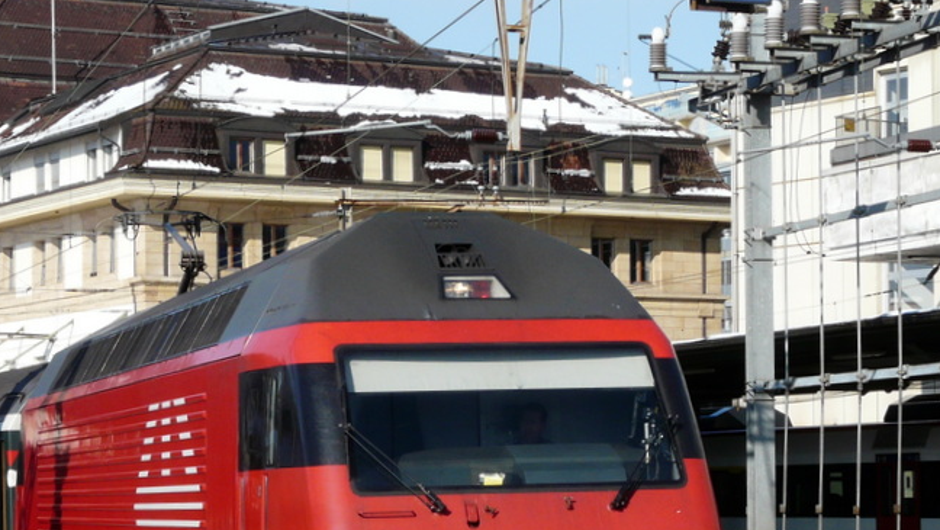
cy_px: 430
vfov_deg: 10.4
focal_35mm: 116
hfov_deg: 18.5
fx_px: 2892
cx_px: 486
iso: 100
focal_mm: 11.4
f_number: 6.3
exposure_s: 1/500
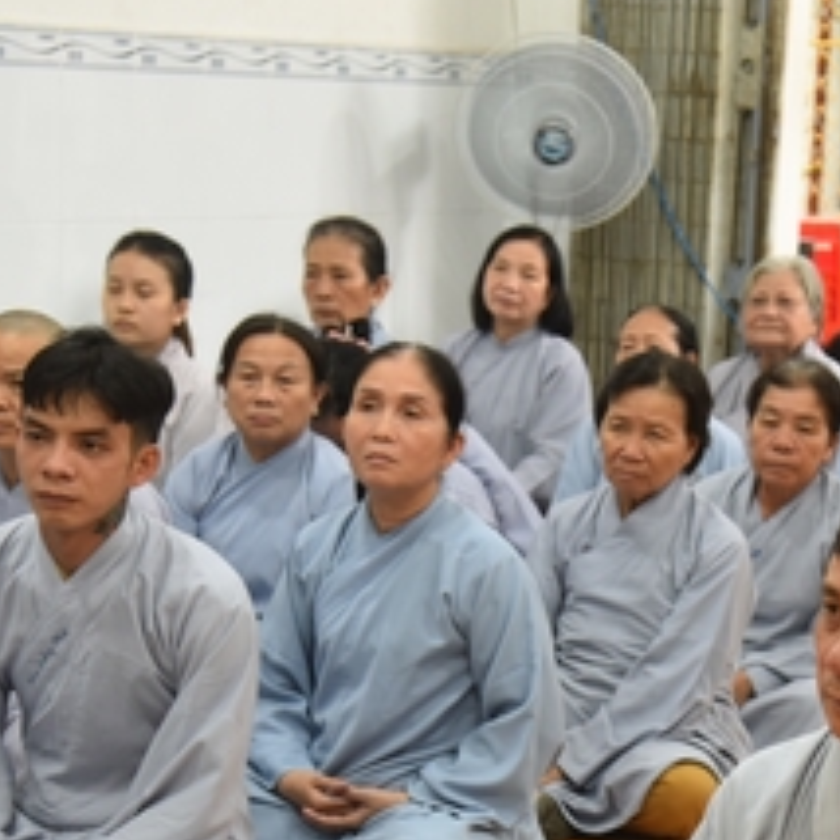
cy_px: 671
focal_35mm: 119
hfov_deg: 14.5
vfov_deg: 14.6
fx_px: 3267
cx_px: 781
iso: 720
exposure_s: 1/60
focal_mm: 46
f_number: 4
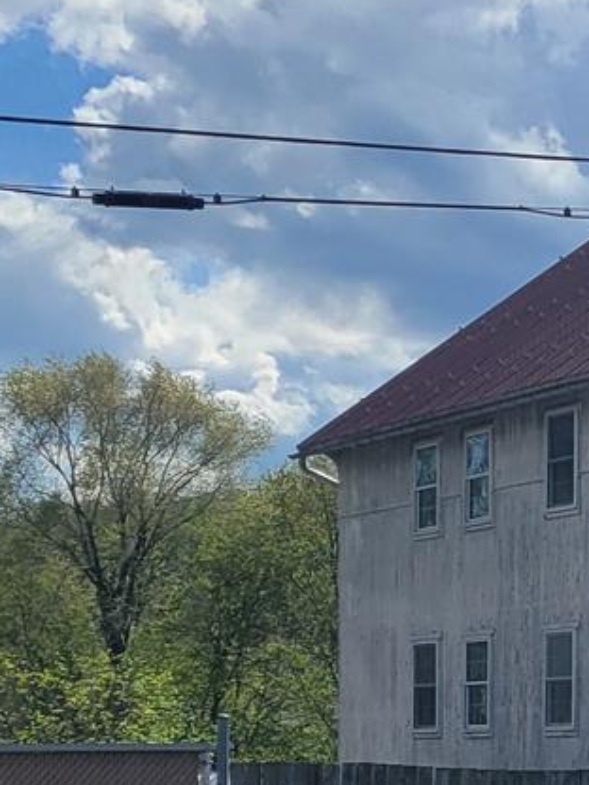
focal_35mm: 128
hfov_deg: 10.8
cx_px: 1070
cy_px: 615
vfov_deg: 15.3
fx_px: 2904
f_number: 1.8
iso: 40
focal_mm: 5.4
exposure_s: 1/5625
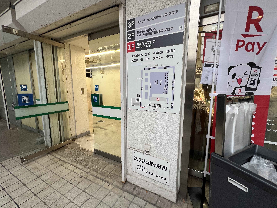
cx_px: 141
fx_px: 112
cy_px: 104
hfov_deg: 102.1
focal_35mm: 14
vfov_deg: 85.7
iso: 80
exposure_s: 1/100
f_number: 1.8
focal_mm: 1.57
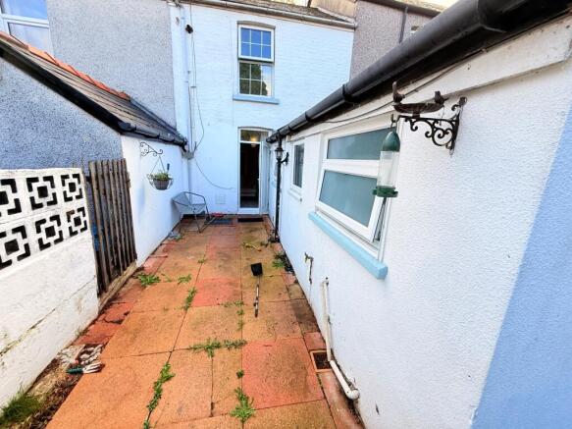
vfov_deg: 85.7
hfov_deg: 102.1
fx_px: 231
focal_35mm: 14
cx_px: 286
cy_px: 214
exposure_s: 1/256
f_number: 2.2
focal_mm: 2.22
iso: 50
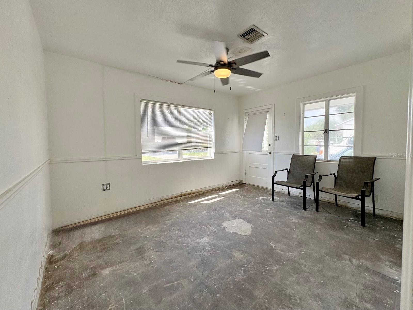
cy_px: 155
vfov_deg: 85.7
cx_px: 206
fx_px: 167
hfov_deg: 102.1
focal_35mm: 14
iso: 64
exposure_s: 1/274
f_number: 2.2
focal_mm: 2.22
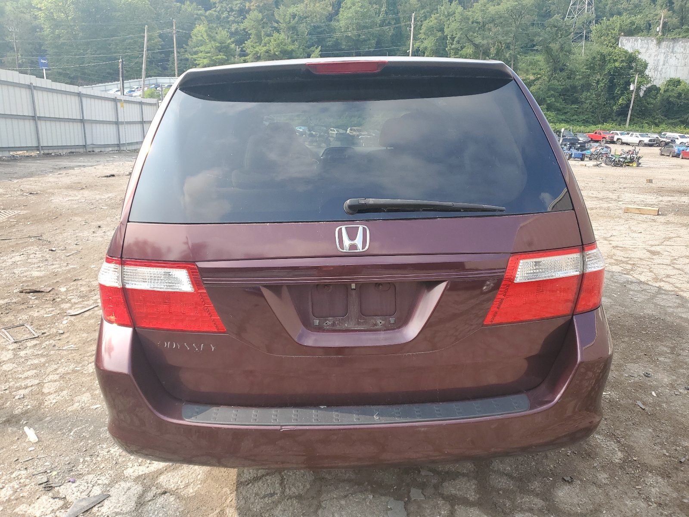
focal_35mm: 26
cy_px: 258
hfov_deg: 67.3
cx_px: 344
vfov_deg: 53.1
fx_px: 518
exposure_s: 1/769
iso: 50
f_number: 1.5
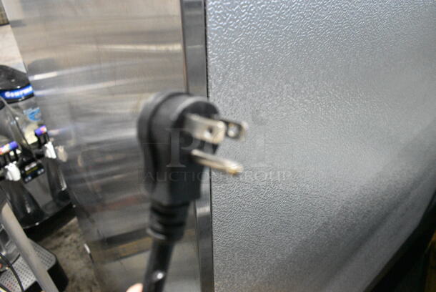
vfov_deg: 48.0
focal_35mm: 27
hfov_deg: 67.3
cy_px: 146
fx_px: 327
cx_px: 218
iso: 6400
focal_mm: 18
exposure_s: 1/160
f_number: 6.3
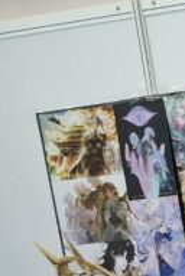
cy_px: 496
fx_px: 983
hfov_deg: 8.8
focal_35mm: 128
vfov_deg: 14.2
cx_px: 554
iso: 250
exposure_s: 1/50
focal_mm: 5.54
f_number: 1.8
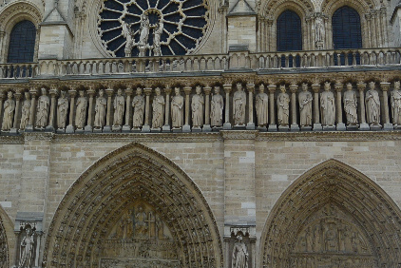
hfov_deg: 35.4
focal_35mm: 55
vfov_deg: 24.6
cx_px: 97
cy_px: 116
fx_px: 613
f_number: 4.5
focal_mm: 11
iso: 100
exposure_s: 1/640
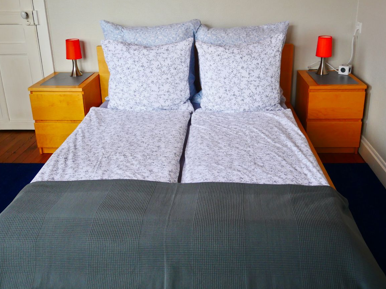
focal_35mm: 31
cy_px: 141
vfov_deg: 45.4
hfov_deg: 58.3
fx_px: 346
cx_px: 195
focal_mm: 15
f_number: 3.7
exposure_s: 1/60
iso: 500
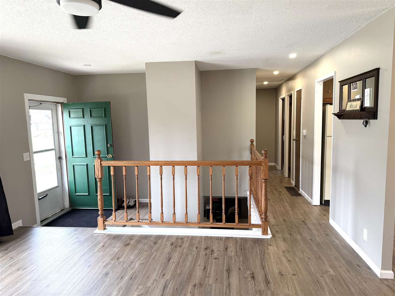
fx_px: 274
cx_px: 198
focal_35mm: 24
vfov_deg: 56.8
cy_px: 148
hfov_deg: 71.6
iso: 200
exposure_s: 1/120
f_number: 1.78
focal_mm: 6.76
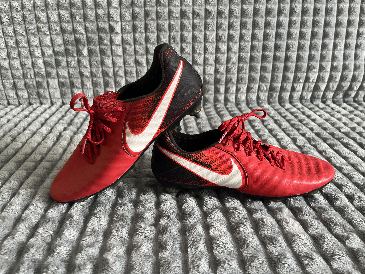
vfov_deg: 53.1
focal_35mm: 26
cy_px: 137
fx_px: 274
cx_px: 182
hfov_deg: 67.3
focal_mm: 5.1
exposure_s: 1/50
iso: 250
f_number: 1.6
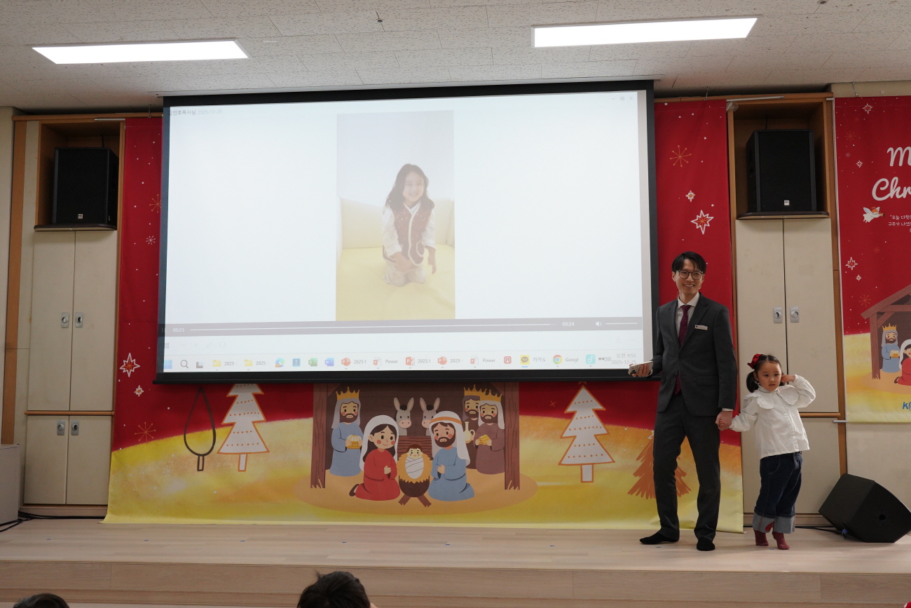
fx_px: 886
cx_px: 456
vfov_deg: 37.9
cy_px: 304
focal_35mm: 35
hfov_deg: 54.4
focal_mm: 35
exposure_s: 1/200
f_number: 7.1
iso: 2500
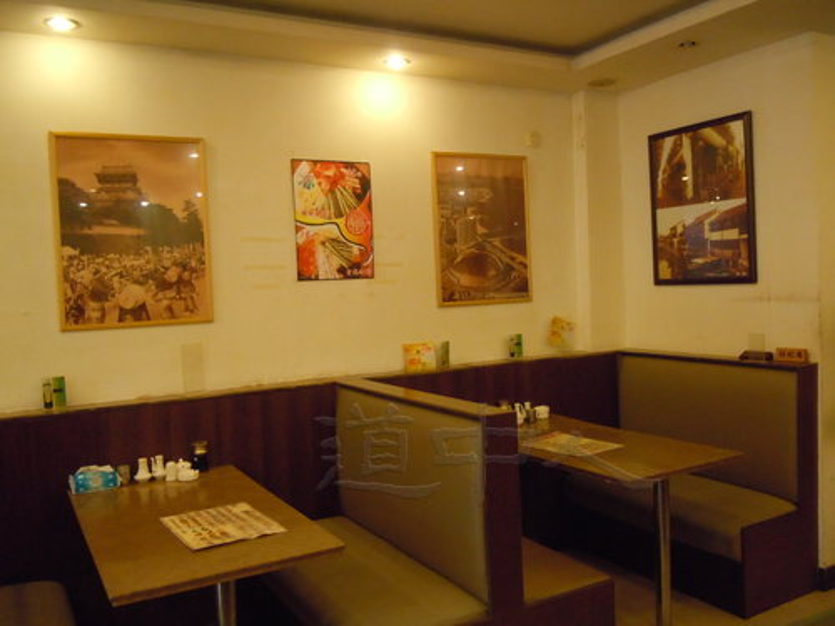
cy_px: 313
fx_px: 724
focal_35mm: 30
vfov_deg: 46.8
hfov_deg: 60.0
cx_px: 418
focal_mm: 5.4
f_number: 3.5
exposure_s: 1/60
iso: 800
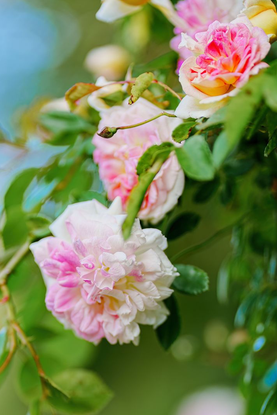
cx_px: 109
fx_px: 1651
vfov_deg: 14.3
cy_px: 311
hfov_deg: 9.6
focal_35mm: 143
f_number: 1.8
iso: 100
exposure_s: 1/800
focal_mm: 85
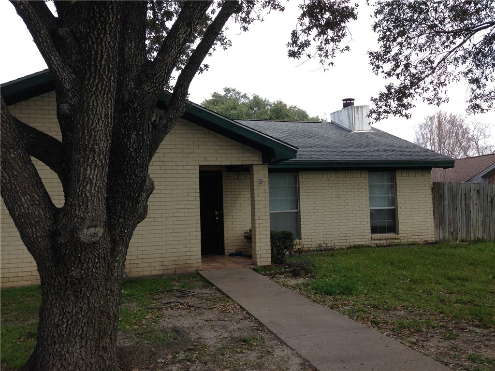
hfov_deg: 55.4
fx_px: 472
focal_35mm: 33
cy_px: 186
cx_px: 248
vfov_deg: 42.9
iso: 50
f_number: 2.4
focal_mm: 4.12
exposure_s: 1/583
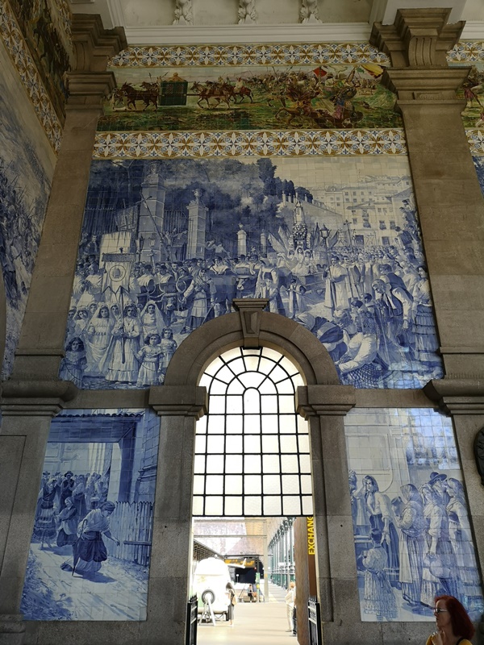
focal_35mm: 27
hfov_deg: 51.4
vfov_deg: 65.3
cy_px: 322
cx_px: 242
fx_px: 503
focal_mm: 3.95
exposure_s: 1/102
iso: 50
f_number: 1.8
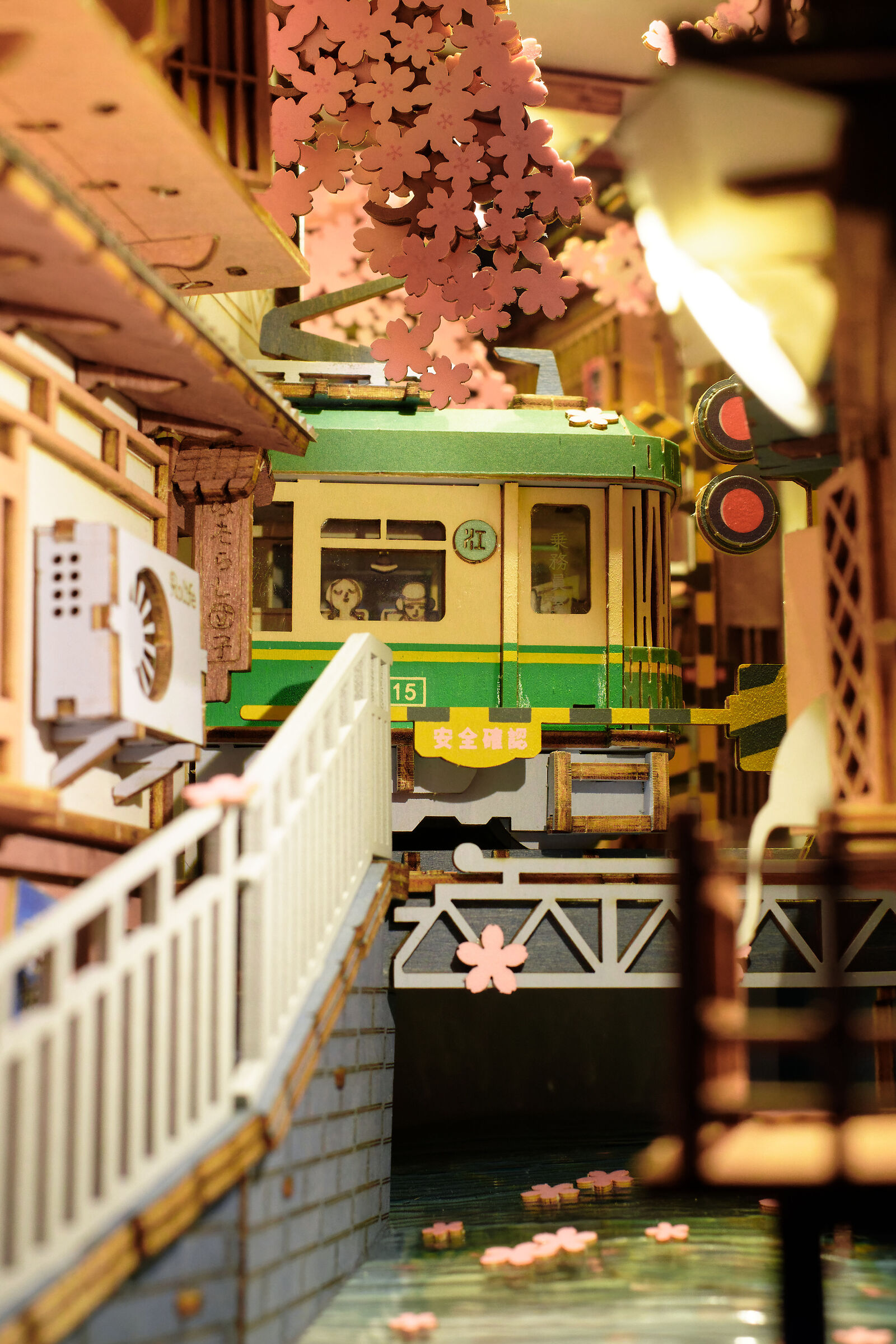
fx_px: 2016
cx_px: 448
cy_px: 672
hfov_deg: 25.1
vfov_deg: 36.9
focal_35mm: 54
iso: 2500
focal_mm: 35
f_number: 8
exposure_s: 1/30
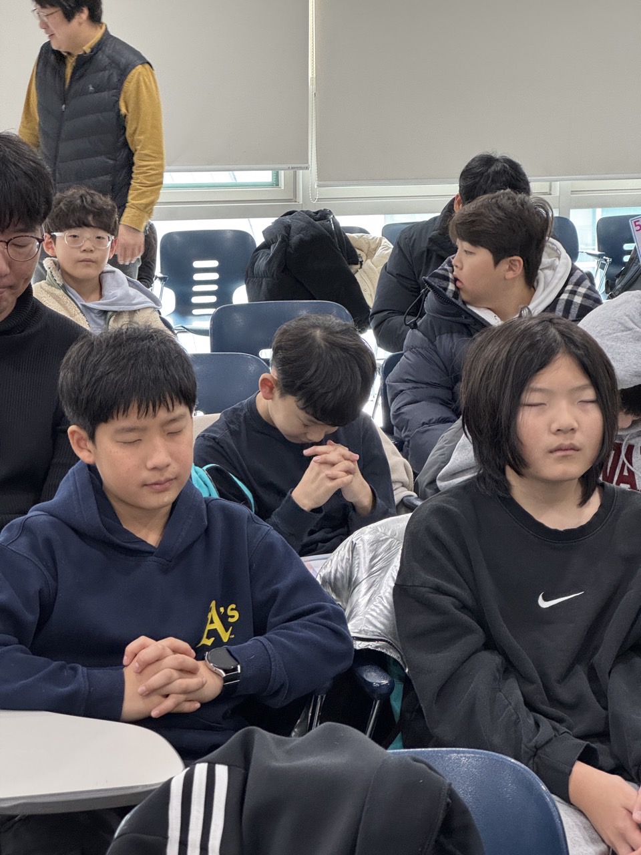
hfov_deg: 19.1
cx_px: 320
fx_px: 1901
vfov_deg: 25.3
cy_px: 428
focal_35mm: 77
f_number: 2.8
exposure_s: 1/60
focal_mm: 9
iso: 400
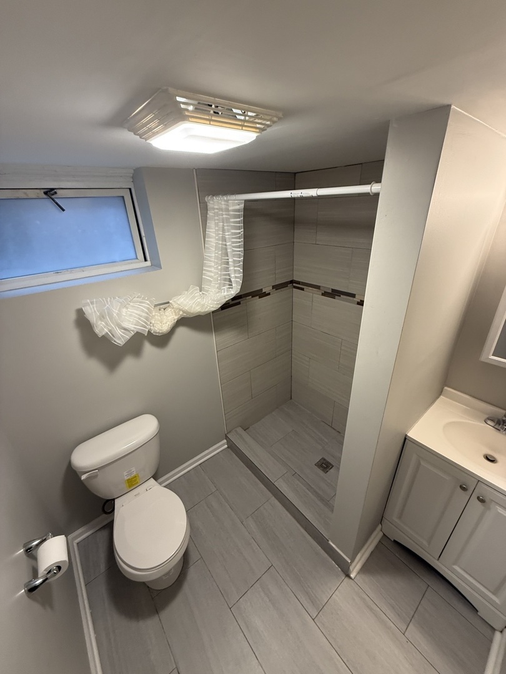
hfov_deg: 85.7
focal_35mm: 14
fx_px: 273
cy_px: 337
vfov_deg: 102.1
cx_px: 253
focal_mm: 2.22
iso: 250
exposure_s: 1/60
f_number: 2.2
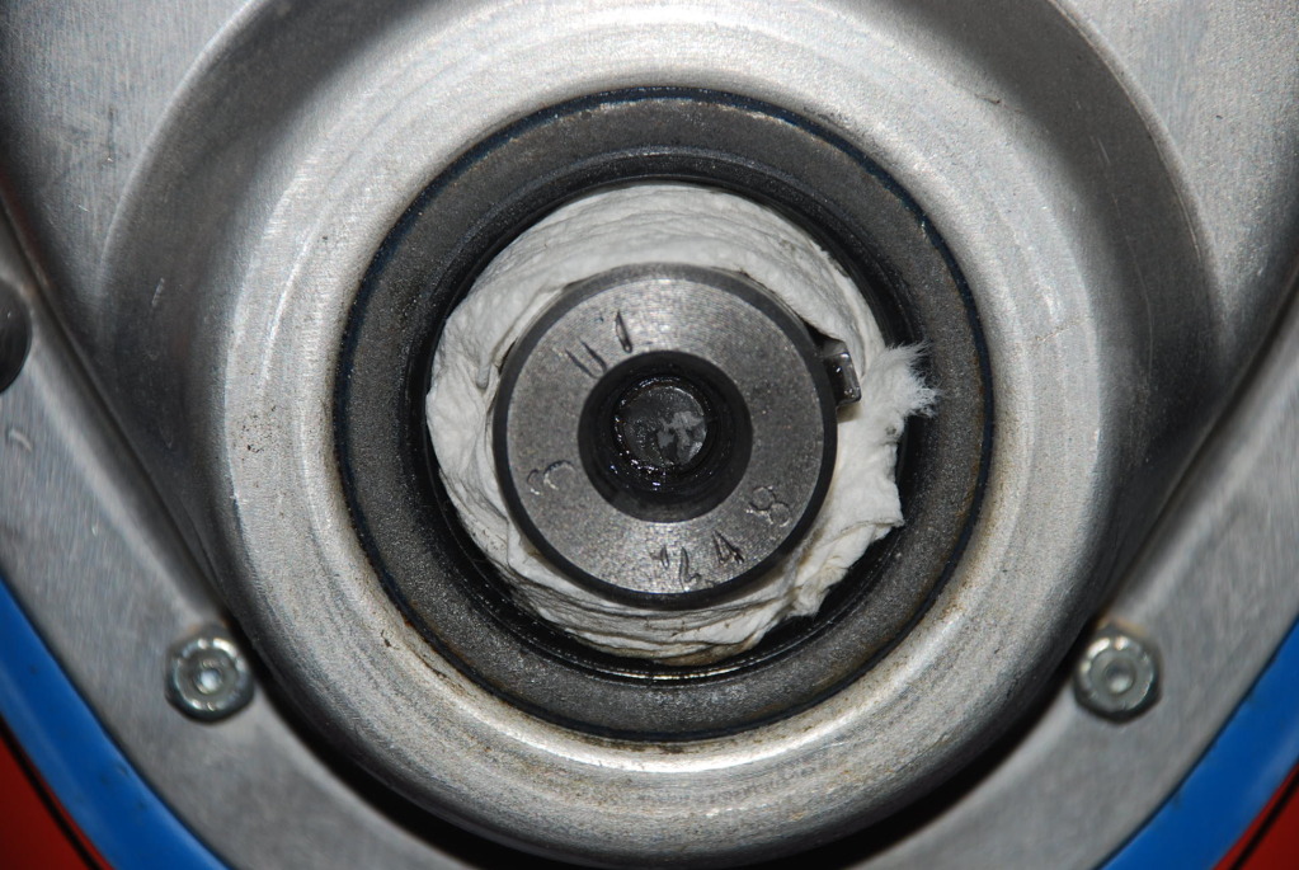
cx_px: 650
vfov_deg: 6.8
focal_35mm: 202
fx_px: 7316
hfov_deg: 10.1
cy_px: 435
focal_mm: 135
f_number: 5.6
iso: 100
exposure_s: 1/125
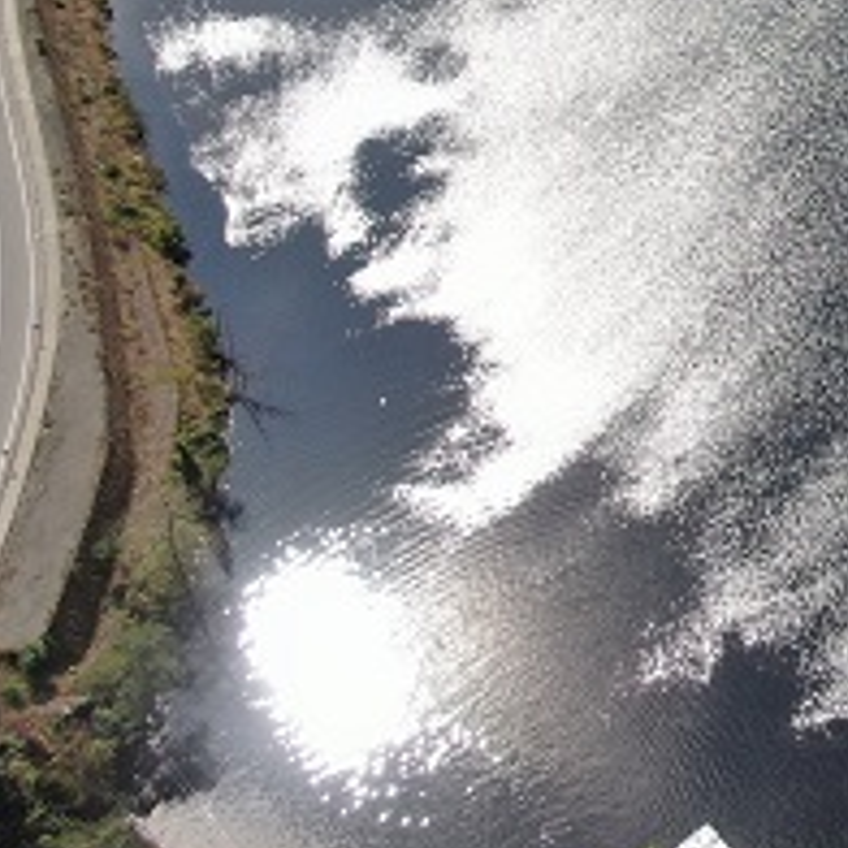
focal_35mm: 65
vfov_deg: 24.7
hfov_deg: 22.7
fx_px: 1802
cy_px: -78
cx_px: 1185
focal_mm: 4.39
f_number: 2.8
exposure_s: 1/1600
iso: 100
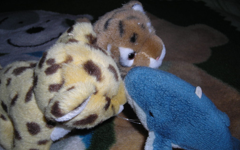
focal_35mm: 41
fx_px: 268
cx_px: 121
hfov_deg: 48.2
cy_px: 84
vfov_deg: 31.2
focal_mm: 6.3
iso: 50
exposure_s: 1/60
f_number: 6.4
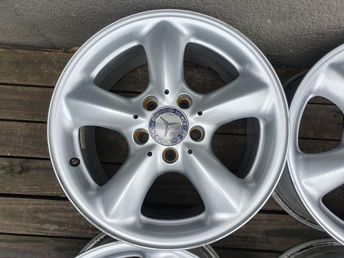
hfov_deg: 67.3
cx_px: 172
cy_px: 129
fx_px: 259
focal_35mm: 26
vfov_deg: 53.1
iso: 50
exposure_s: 1/416
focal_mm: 4.32
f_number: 2.4
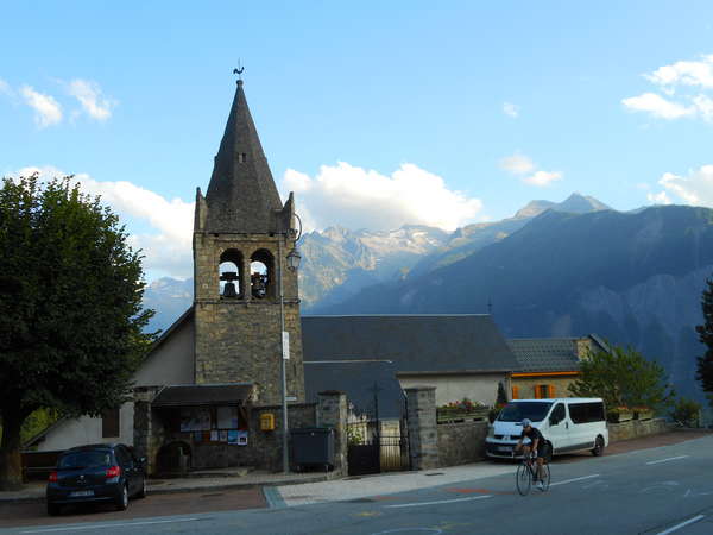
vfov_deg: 36.8
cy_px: 268
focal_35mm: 39
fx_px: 803
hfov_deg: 47.9
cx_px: 356
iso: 80
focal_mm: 6.9
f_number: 4.5
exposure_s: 1/200
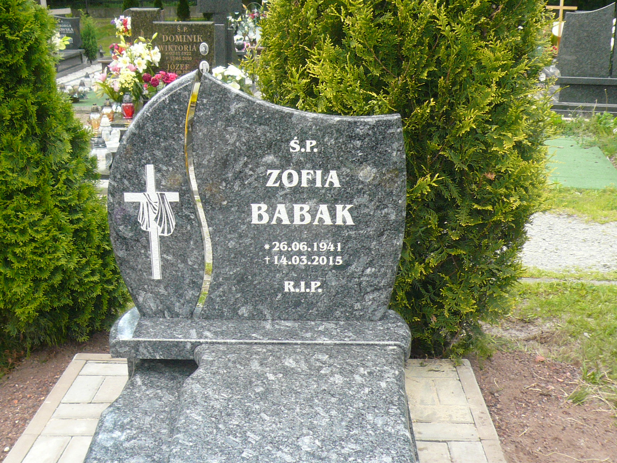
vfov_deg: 32.2
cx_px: 308
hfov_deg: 42.1
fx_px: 802
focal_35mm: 45
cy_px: 232
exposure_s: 1/100
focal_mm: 4.9
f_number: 2.9
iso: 100
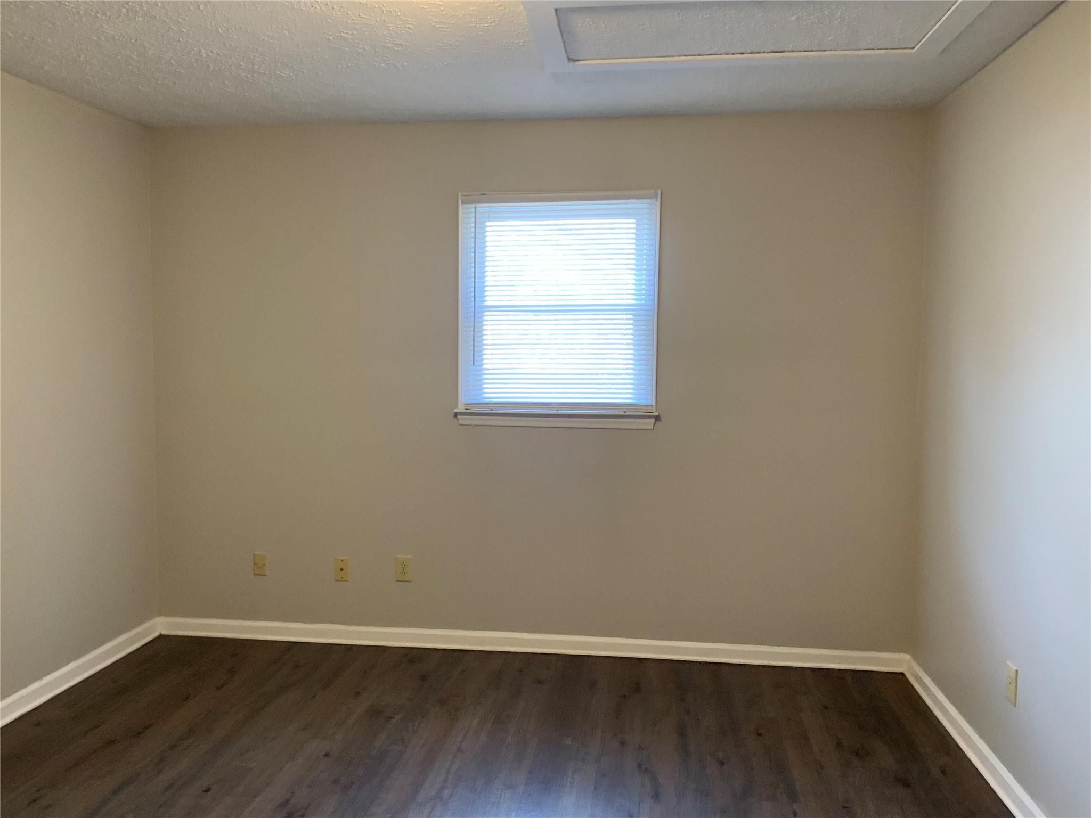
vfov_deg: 48.2
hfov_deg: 61.7
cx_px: 546
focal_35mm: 29
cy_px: 409
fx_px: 914
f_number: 1.8
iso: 125
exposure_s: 1/60
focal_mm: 3
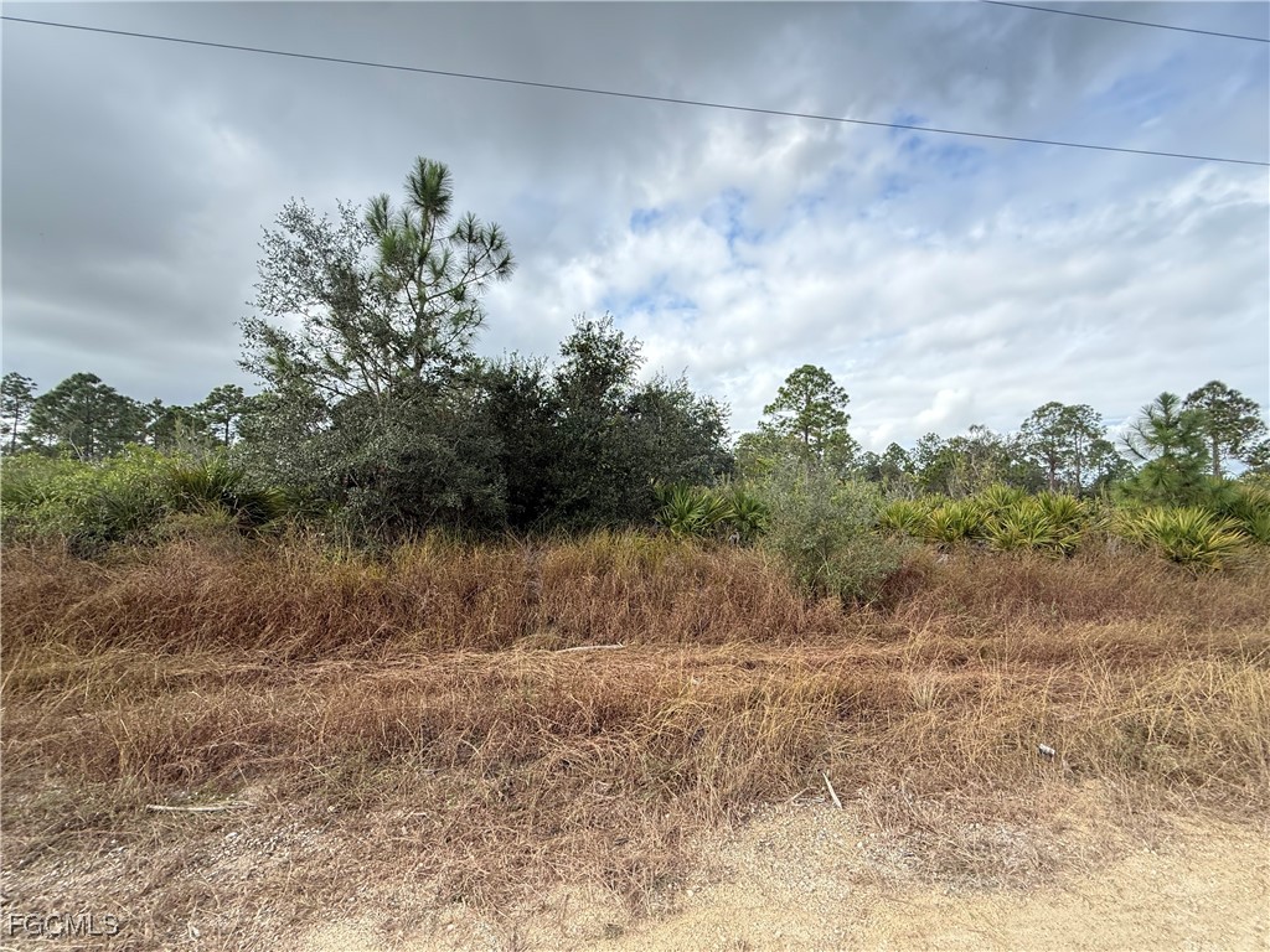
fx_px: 514
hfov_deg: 102.1
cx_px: 635
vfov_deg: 85.7
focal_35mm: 14
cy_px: 476
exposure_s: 1/393
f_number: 2.2
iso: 64
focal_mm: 2.22
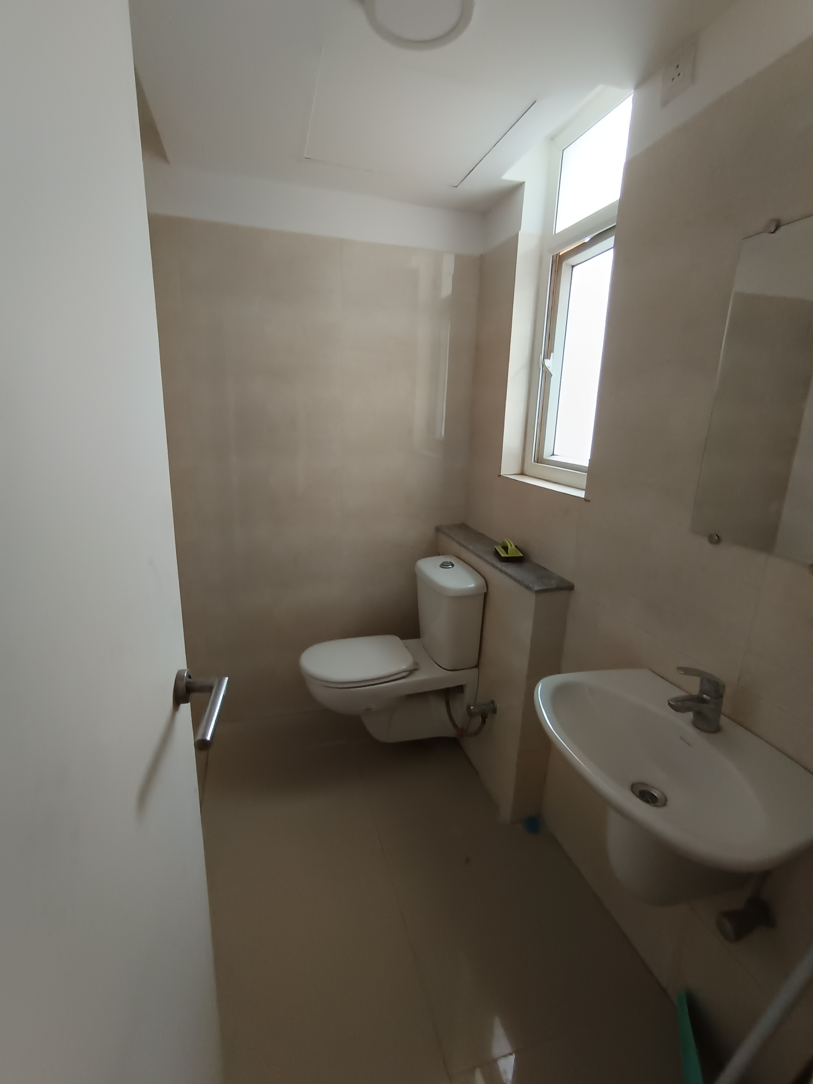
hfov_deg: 78.1
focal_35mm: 16
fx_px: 501
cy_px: 542
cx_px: 406
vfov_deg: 94.5
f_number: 2.2
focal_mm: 1.65
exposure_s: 1/33.3
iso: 416
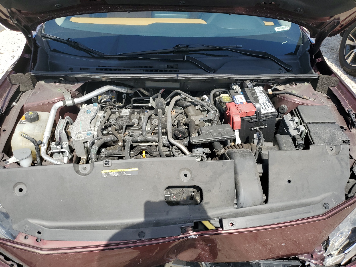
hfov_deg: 67.3
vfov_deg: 53.1
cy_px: 134
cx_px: 178
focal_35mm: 26
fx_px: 267
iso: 50
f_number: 1.5
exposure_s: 1/1667
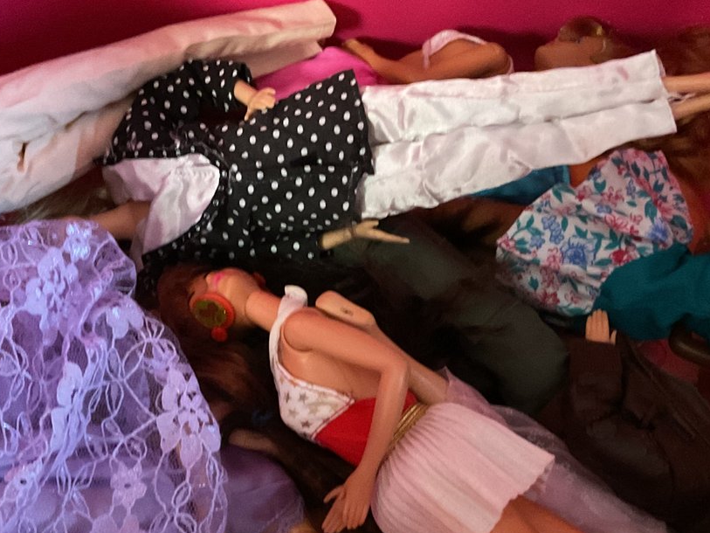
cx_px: 326
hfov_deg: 35.5
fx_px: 1108
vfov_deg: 26.8
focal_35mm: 54
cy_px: 384
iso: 500
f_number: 1.8
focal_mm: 3
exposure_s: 1/20
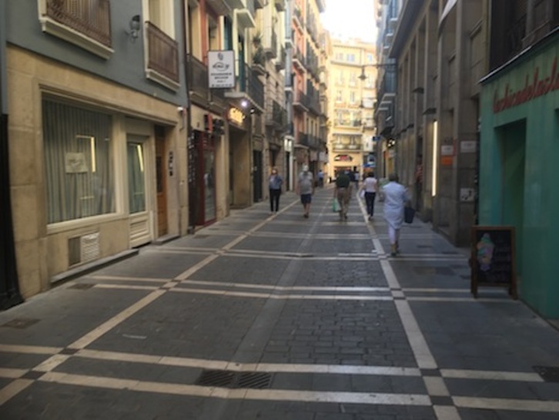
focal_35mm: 29
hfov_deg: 61.6
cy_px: 210
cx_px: 280
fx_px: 468
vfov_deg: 48.3
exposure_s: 1/50
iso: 32
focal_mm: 4.15
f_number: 2.2
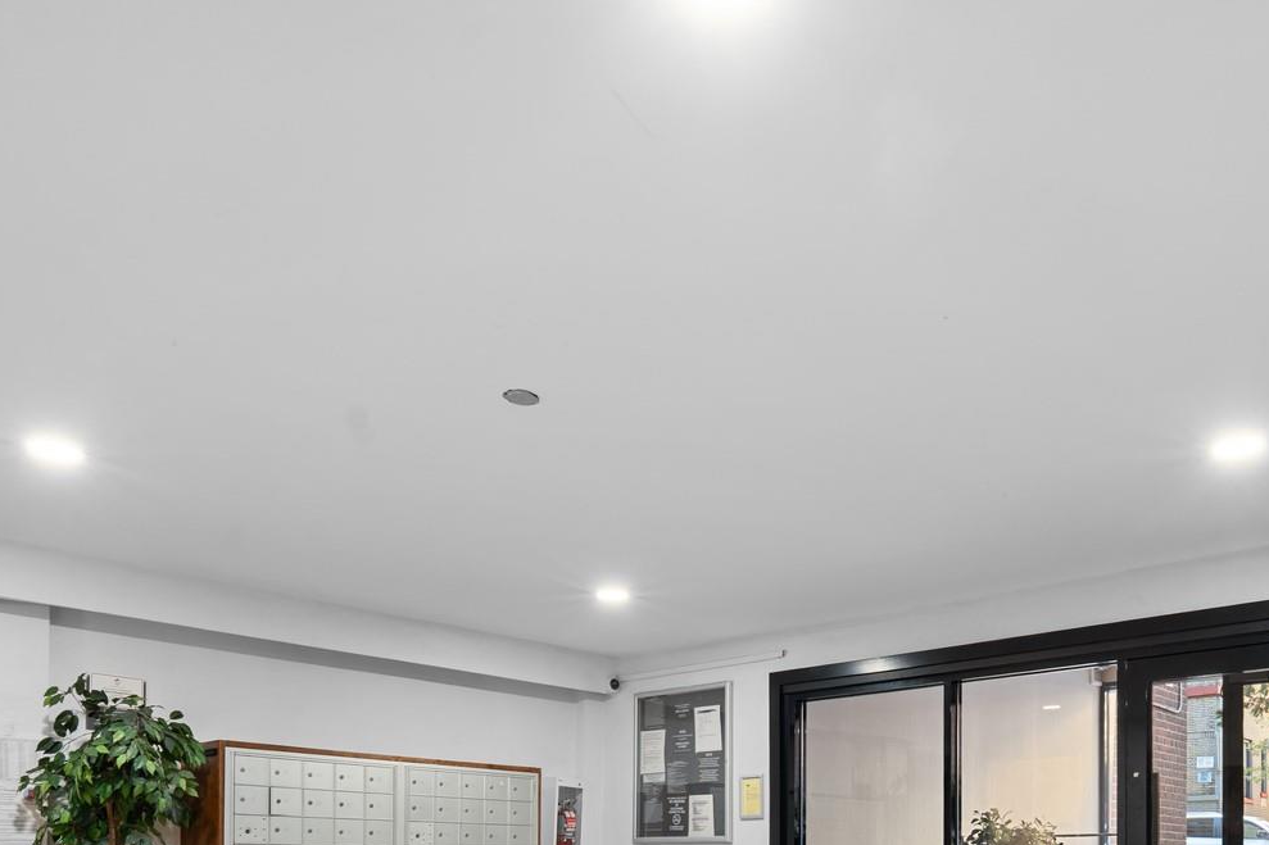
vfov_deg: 39.0
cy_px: 873
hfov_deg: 63.2
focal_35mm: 29
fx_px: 1022
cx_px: 753
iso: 320
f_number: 10
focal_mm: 14
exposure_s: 1/2
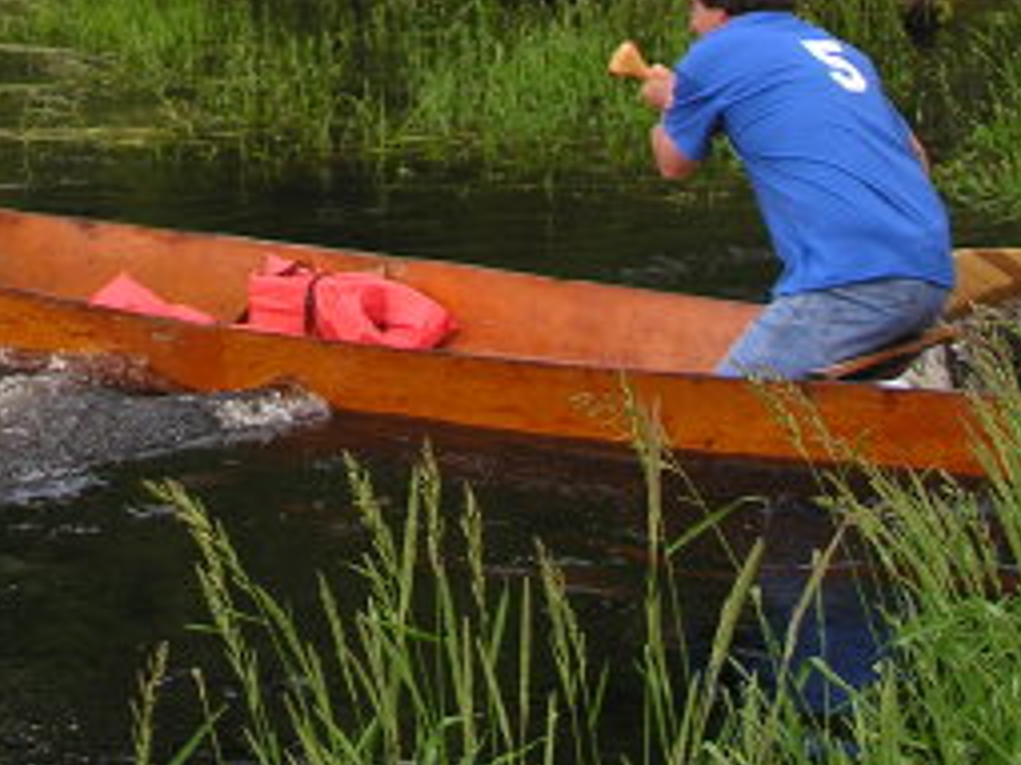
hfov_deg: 16.0
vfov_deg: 12.1
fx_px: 3567
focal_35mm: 121
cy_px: 40
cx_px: 56
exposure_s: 1/250
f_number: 2.8
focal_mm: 8.9
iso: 50
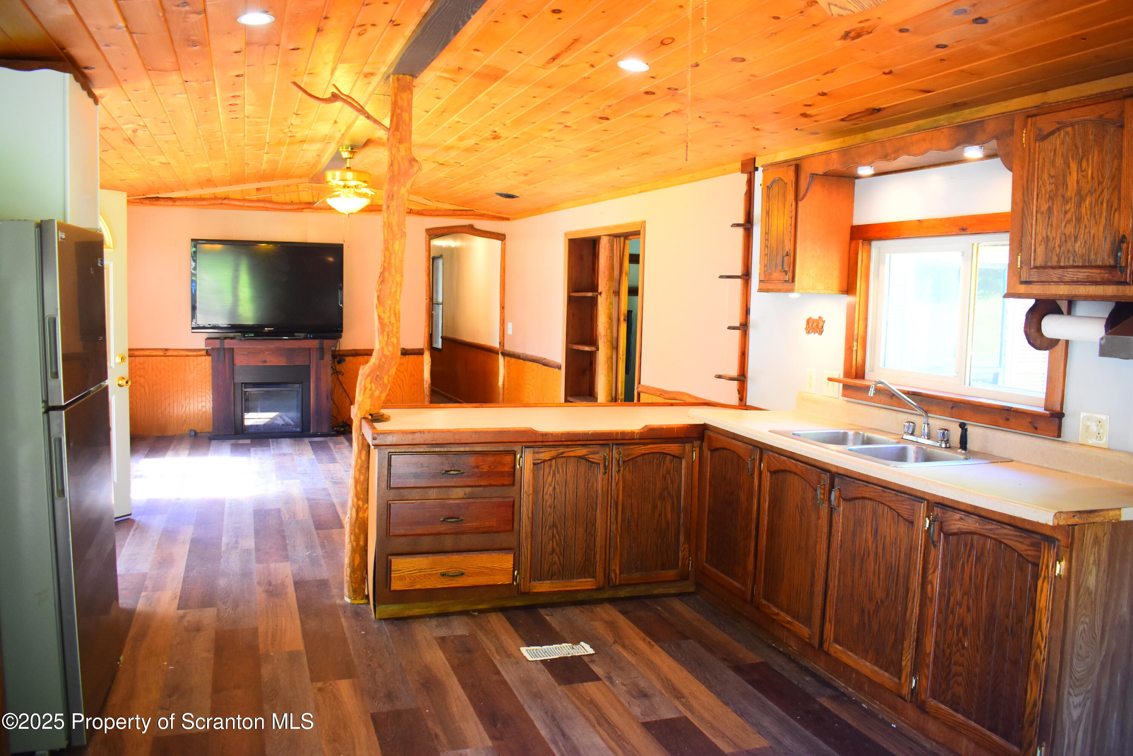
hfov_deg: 67.4
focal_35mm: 27
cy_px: 378
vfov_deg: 47.9
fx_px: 850
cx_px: 566
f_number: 3.8
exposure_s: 1/60
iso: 800
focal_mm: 18
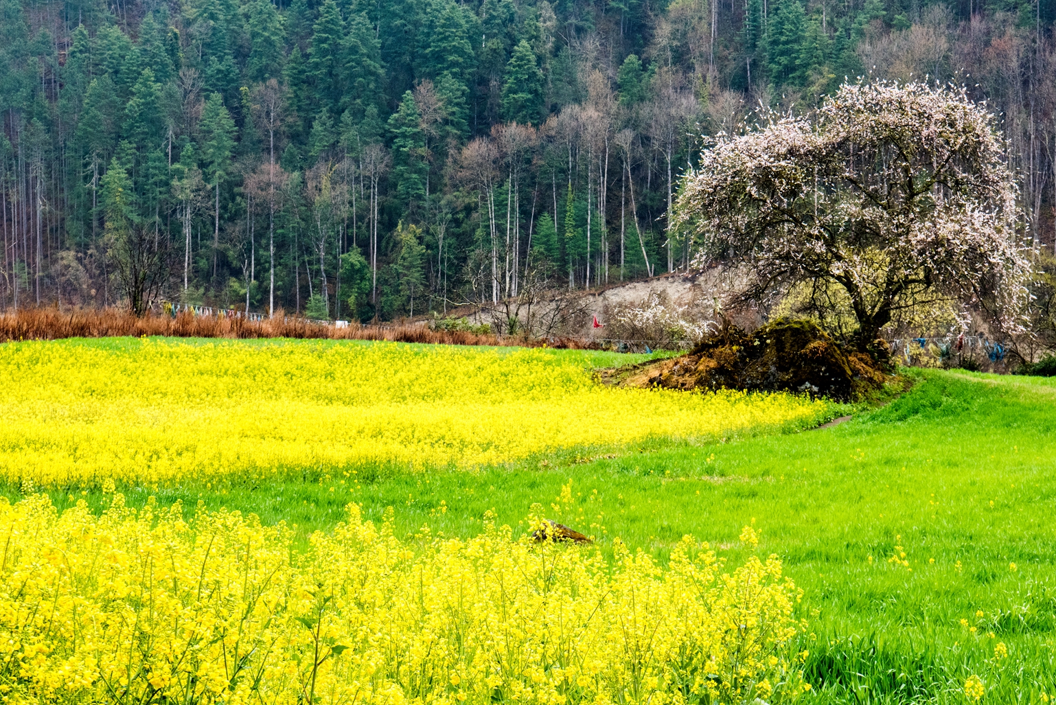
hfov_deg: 22.4
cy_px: 305
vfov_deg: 15.0
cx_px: 571
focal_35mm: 91
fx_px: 2670
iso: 1000
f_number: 13
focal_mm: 70
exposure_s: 1/100
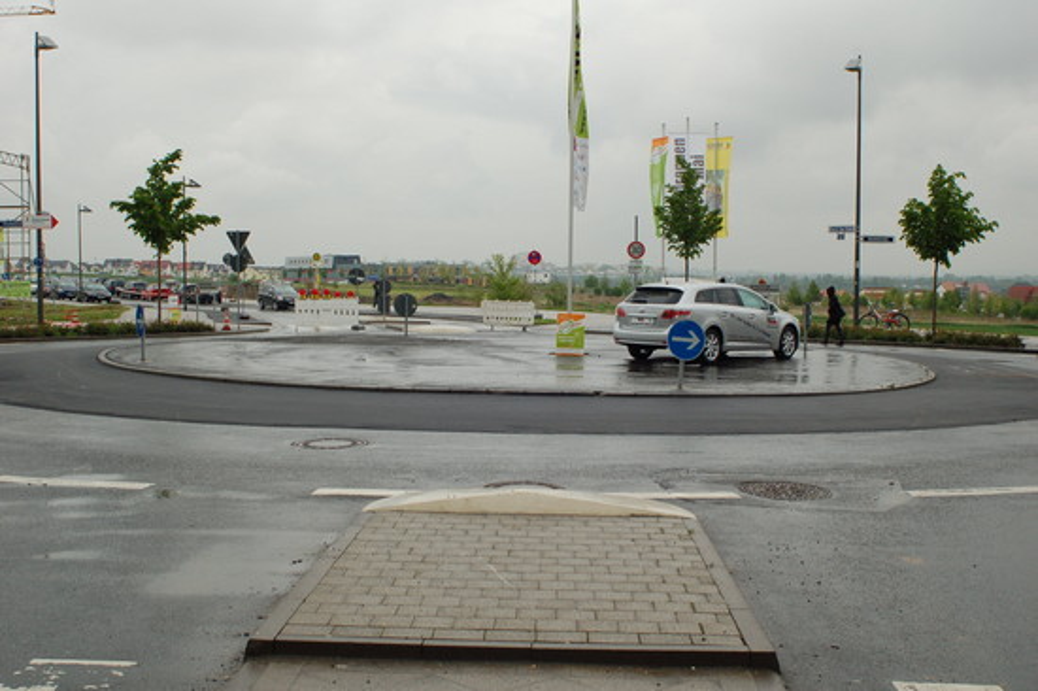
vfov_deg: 31.9
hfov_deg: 46.4
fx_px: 1210
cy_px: 346
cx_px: 519
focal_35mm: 42
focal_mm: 28
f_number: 9
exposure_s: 1/320
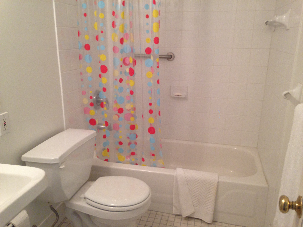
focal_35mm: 33
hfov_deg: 55.4
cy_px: 114
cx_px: 152
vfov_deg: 42.9
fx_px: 289
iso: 100
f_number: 2.4
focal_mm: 4.12
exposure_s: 1/20
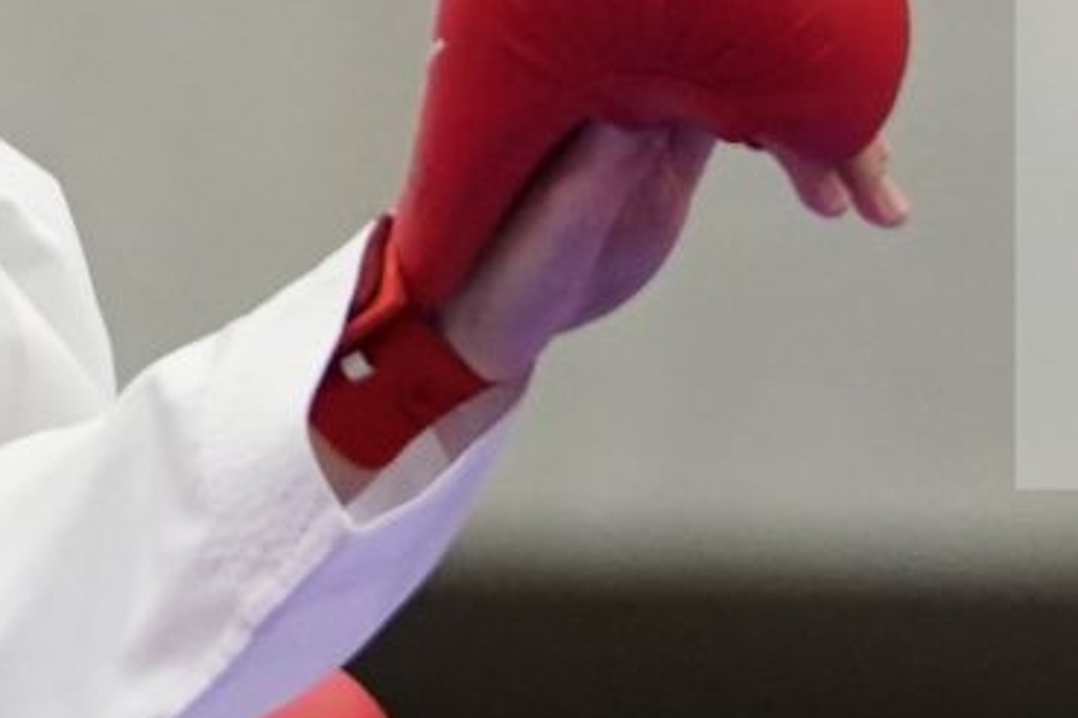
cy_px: 225
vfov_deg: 1.0
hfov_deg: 1.5
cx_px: 298
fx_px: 42039
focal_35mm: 1404
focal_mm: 192
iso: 4000
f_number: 2.8
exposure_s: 1/1000
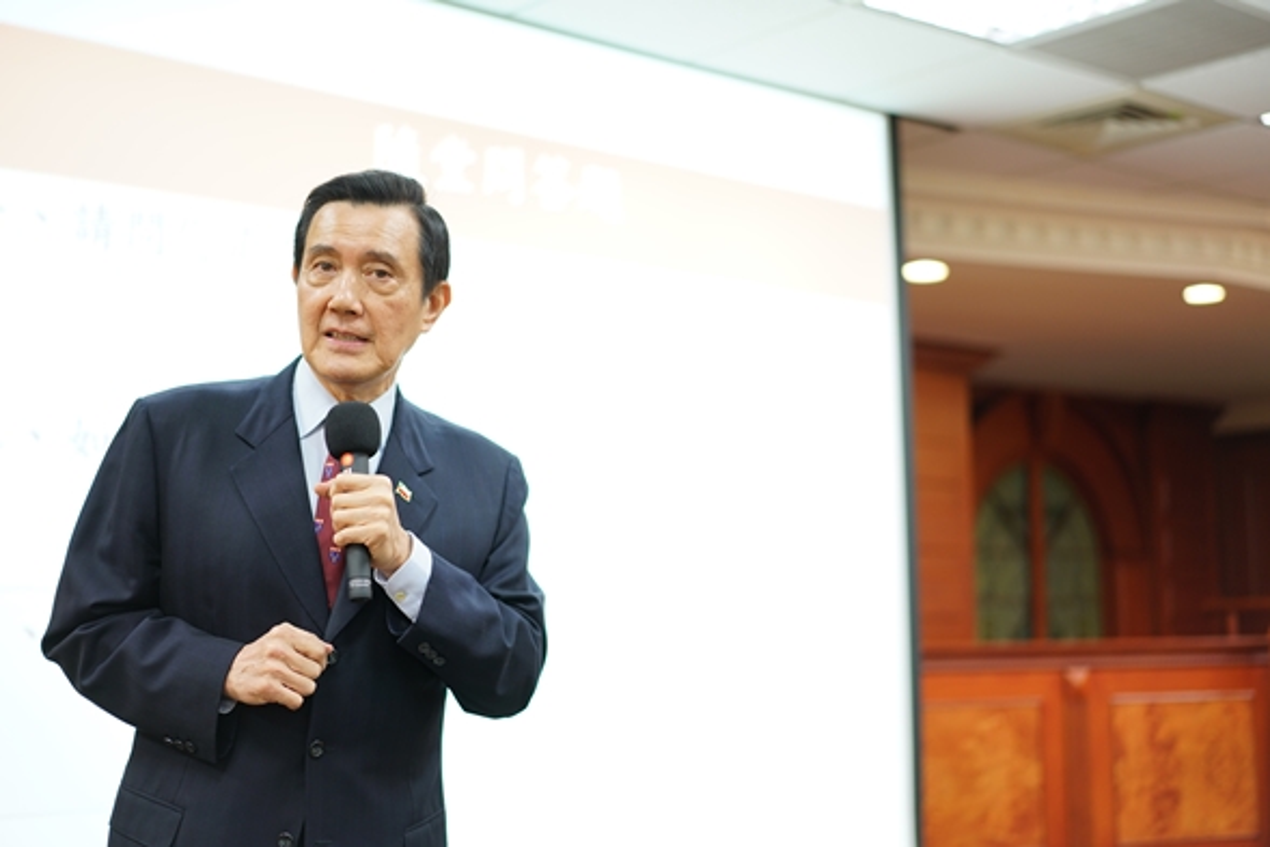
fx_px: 1941
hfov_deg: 36.2
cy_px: 424
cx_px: 635
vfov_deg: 24.6
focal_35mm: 55
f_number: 1.8
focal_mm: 55
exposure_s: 1/60
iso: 250
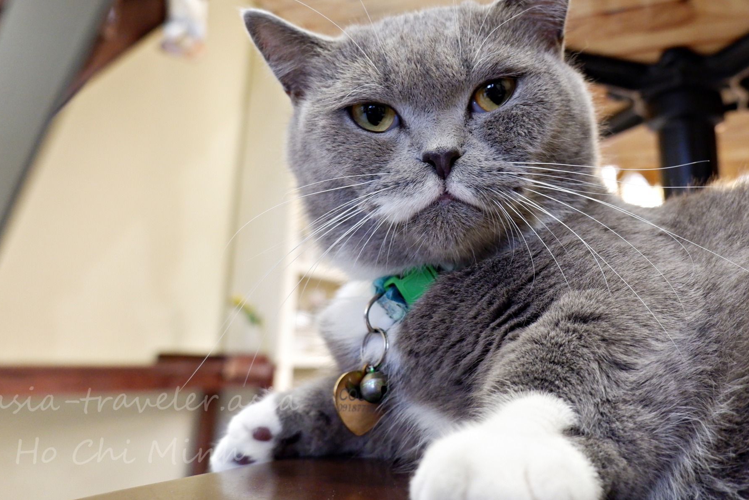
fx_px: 687
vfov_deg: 39.2
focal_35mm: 33
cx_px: 467
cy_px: 143
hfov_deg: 56.5
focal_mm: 15
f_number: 3.5
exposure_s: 1/25
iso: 1600
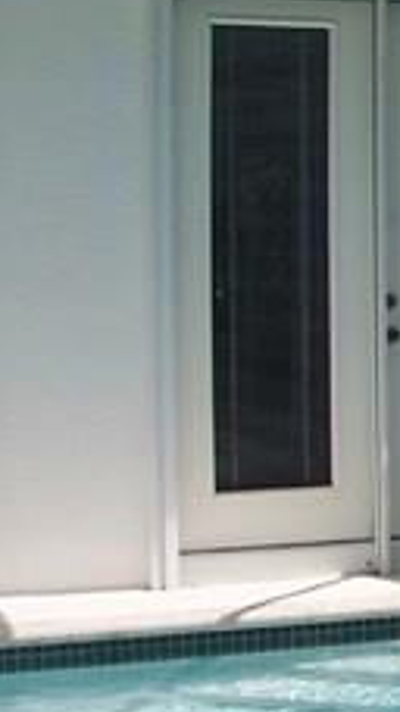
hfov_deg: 6.1
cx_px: 941
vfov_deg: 11.3
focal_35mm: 191
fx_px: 3607
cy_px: 206
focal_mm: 8
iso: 100
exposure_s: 1/1000
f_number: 4
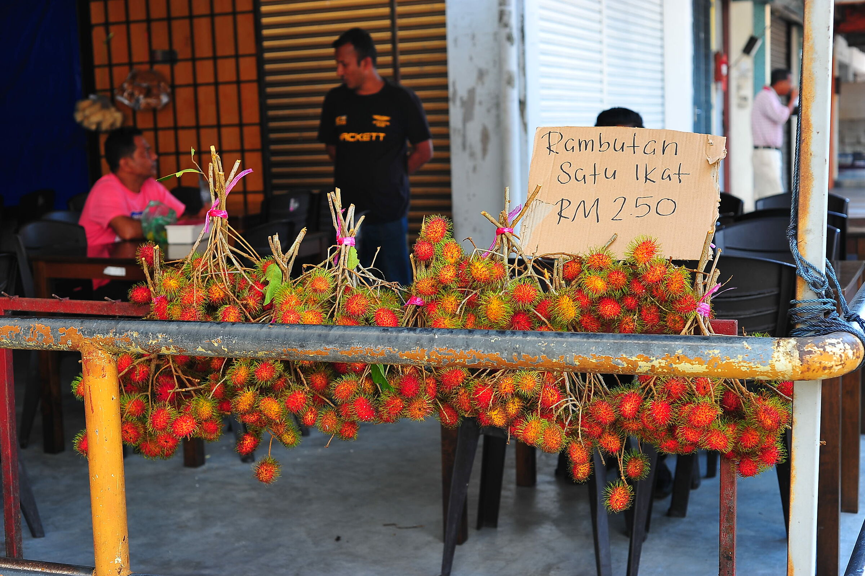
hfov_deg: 39.6
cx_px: 432
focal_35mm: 50
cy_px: 288
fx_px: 1201
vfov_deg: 27.0
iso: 200
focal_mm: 50
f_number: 5.6
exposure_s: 1/125
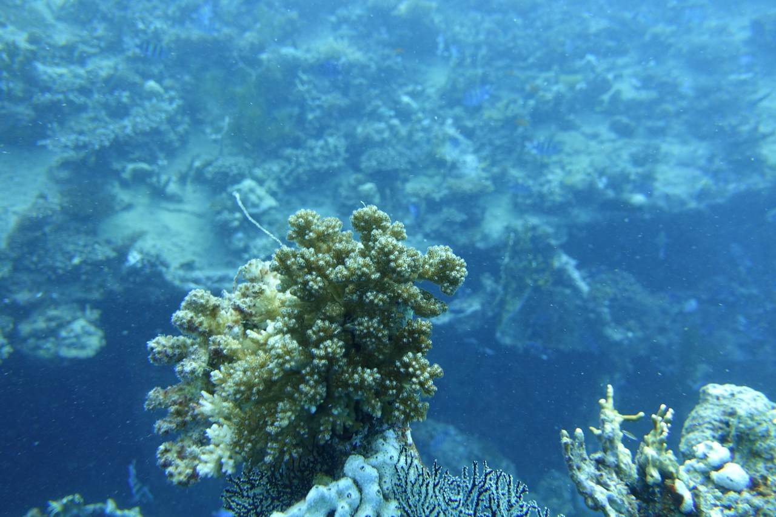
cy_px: 258
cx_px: 388
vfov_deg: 53.1
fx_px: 517
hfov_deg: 73.8
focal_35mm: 24
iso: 125
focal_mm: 8.8
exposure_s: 1/40
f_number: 2.8
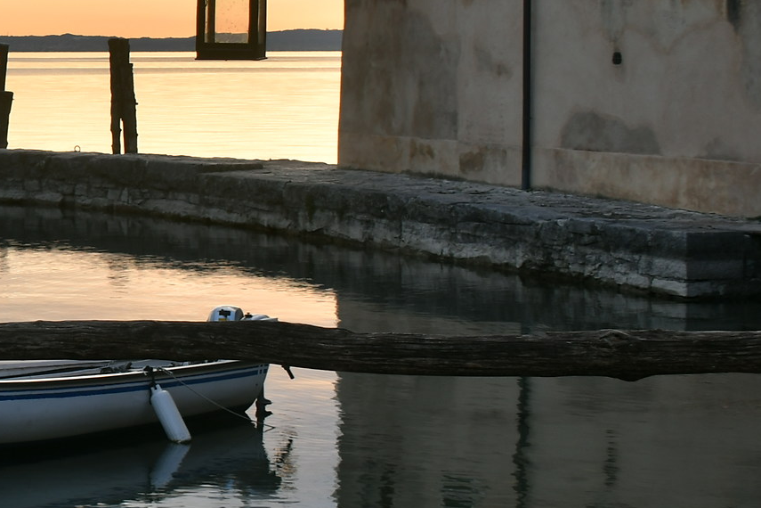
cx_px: -239
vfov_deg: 13.5
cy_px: 142
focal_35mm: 101
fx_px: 2135
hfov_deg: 18.7
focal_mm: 24
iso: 100
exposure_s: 1/25
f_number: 6.3
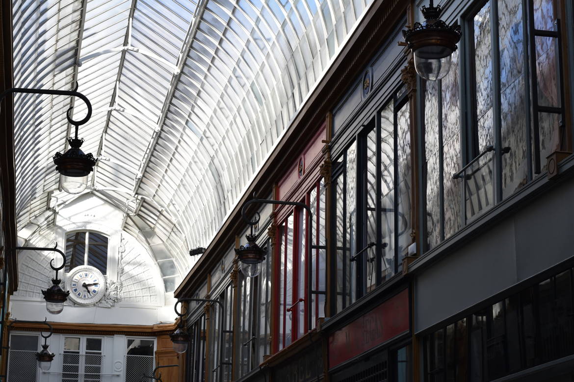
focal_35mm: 75
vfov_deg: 18.2
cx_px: 287
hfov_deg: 27.0
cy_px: 191
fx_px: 1196
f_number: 7.1
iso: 200
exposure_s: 1/160
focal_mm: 50
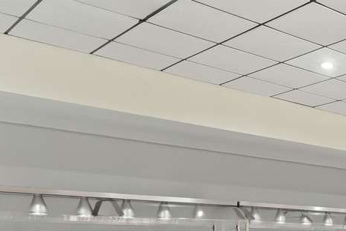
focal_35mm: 55
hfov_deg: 30.9
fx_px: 528
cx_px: 410
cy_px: 316
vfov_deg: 21.7
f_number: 8
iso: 320
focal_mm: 16.9
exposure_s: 1/1.43
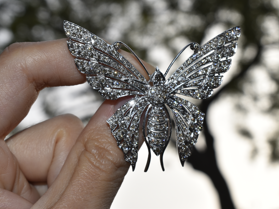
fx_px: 593
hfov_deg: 26.5
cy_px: 104
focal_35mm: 74
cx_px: 144
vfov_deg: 20.0
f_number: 14
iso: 100
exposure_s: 1/200
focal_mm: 45
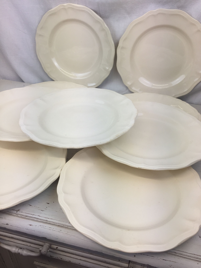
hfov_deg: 48.2
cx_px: 100
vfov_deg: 61.7
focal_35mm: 29
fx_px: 225
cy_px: 134
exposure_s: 1/250
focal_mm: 4.15
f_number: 2.2
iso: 32
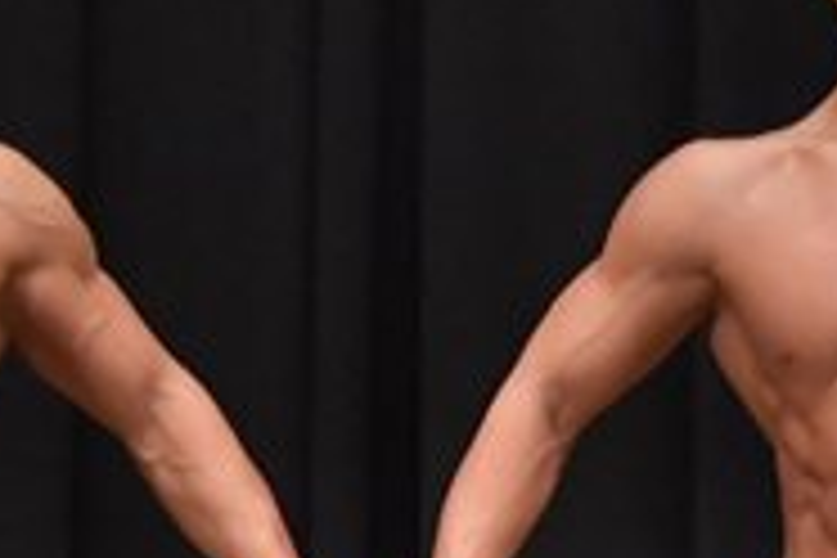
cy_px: 702
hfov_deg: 2.3
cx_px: 376
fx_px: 21063
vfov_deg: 1.5
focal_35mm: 906
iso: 6400
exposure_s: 1/400
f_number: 5.6
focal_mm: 145
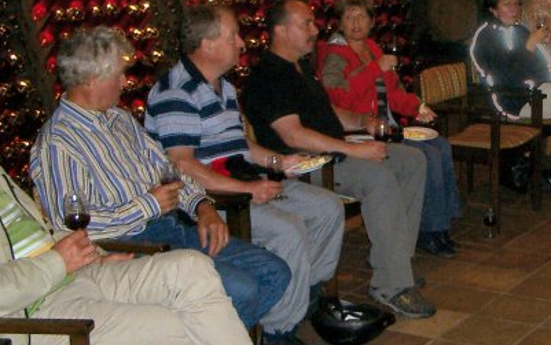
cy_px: 110
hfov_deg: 26.4
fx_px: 1112
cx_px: 547
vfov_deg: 17.6
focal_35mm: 74
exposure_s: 1/40
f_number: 2.6
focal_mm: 5.8
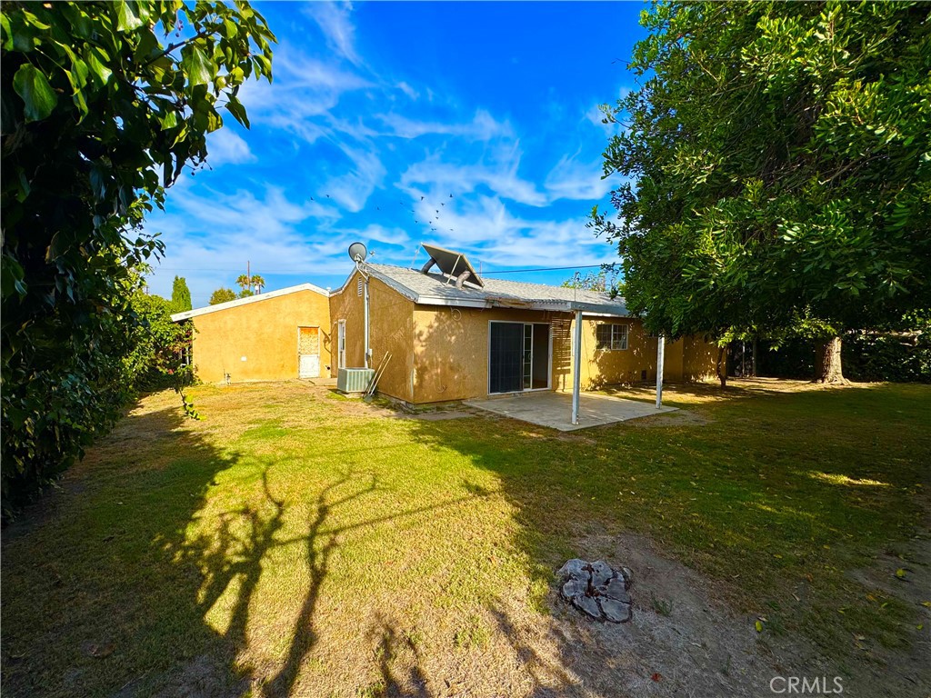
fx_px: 377
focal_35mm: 14
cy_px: 349
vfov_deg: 85.7
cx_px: 466
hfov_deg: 102.1
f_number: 2.2
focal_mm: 2.22
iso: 50
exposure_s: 1/1748
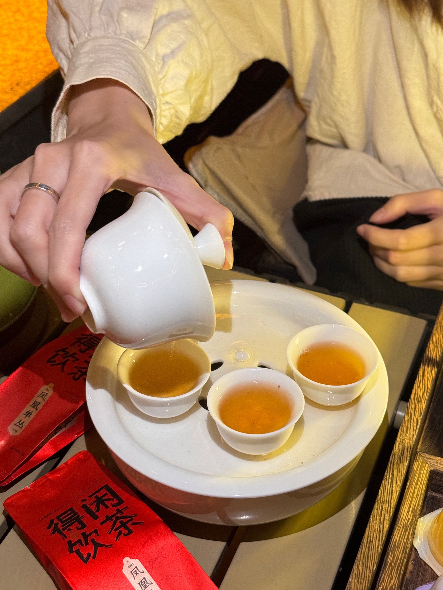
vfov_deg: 39.7
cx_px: 222
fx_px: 819
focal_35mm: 48
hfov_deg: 30.3
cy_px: 295
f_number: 1.78
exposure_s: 1/33
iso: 400
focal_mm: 6.76
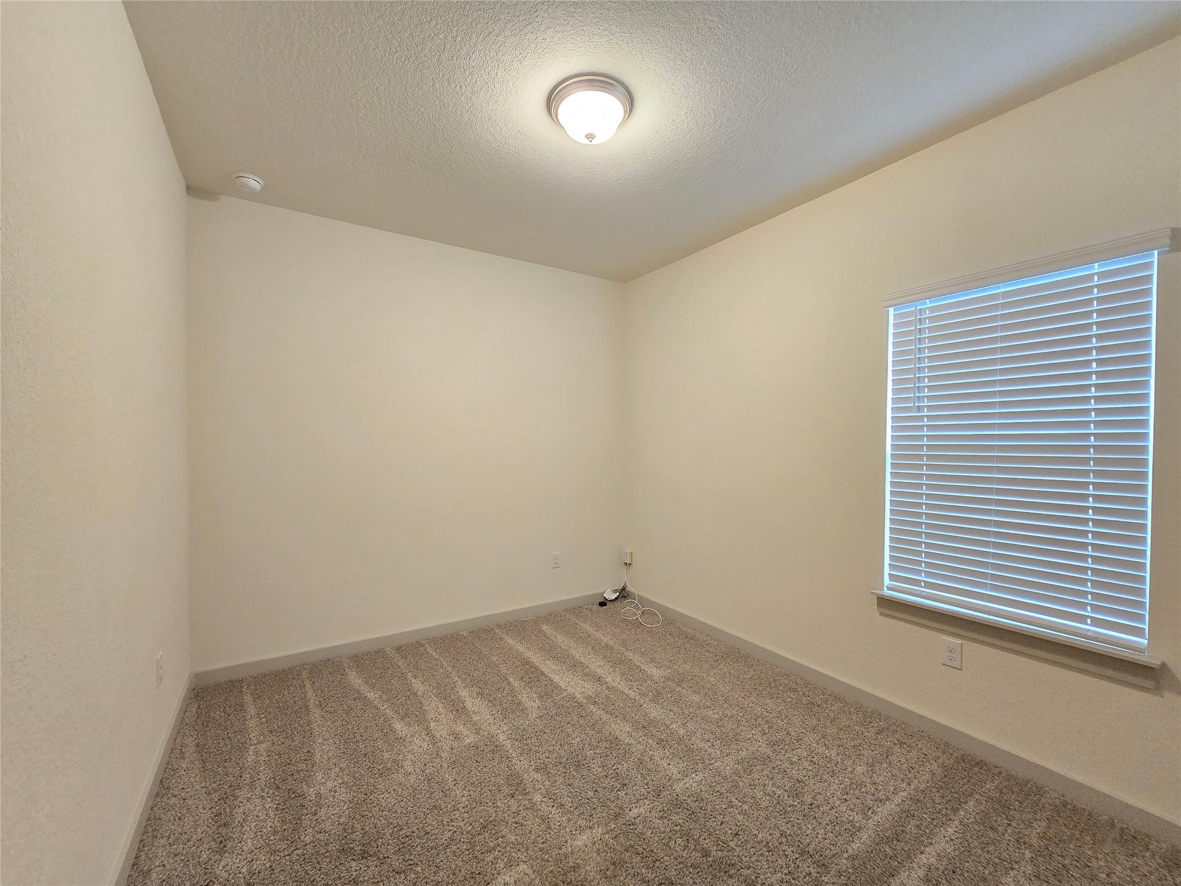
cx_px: 590
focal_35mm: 13
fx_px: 444
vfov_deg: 89.9
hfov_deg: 106.2
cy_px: 443
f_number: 2.2
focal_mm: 2.2
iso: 640
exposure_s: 1/60
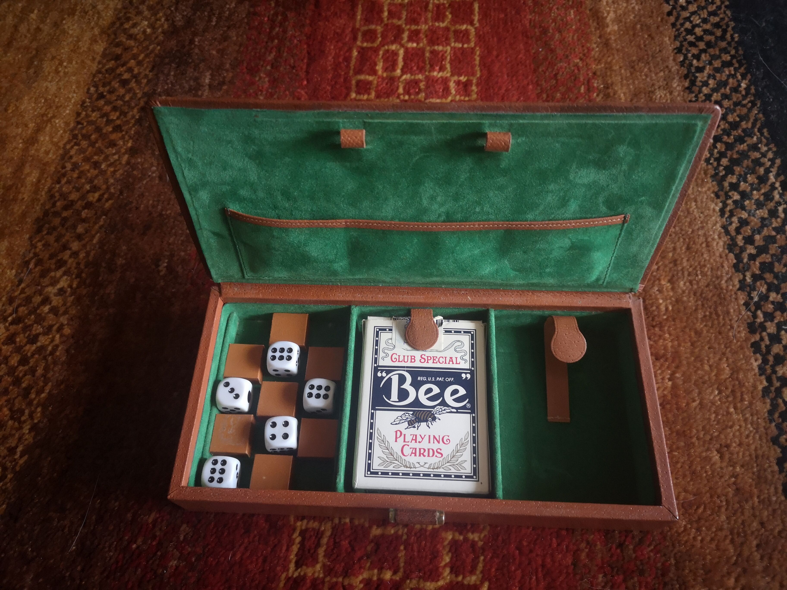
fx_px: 614
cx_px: 394
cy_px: 295
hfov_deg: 65.3
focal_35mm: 27
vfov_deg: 51.4
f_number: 1.8
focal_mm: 3.95
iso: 640
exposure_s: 1/20
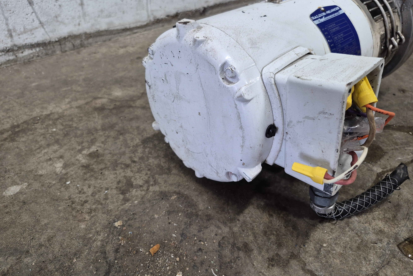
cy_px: 127
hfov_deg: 73.7
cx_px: 207
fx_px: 275
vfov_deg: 53.1
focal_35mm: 24
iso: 320
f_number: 1.8
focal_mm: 5.4
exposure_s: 1/120
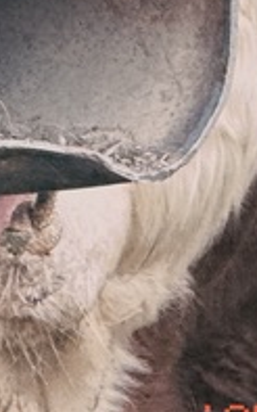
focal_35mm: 662
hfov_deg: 2.0
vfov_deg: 3.2
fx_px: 7424
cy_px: -266
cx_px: -481
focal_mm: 15.66
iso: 100
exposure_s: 1/121
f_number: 2.8
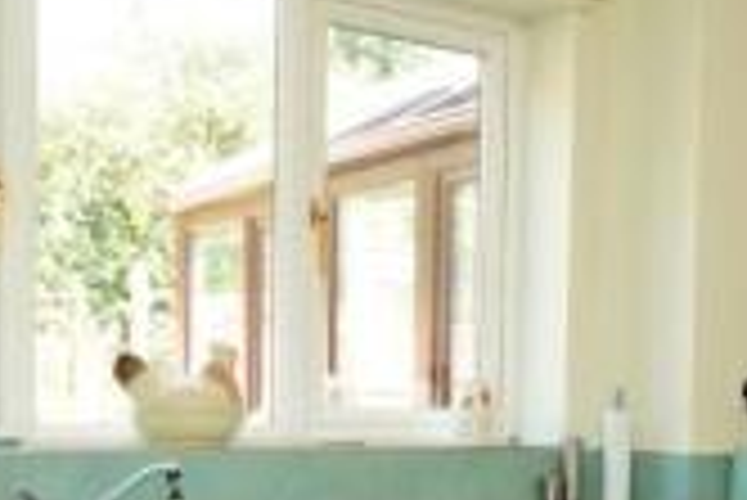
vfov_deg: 22.3
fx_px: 1225
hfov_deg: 33.1
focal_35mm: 59
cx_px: 576
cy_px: 480
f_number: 7.1
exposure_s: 1/60
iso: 1000
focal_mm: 10
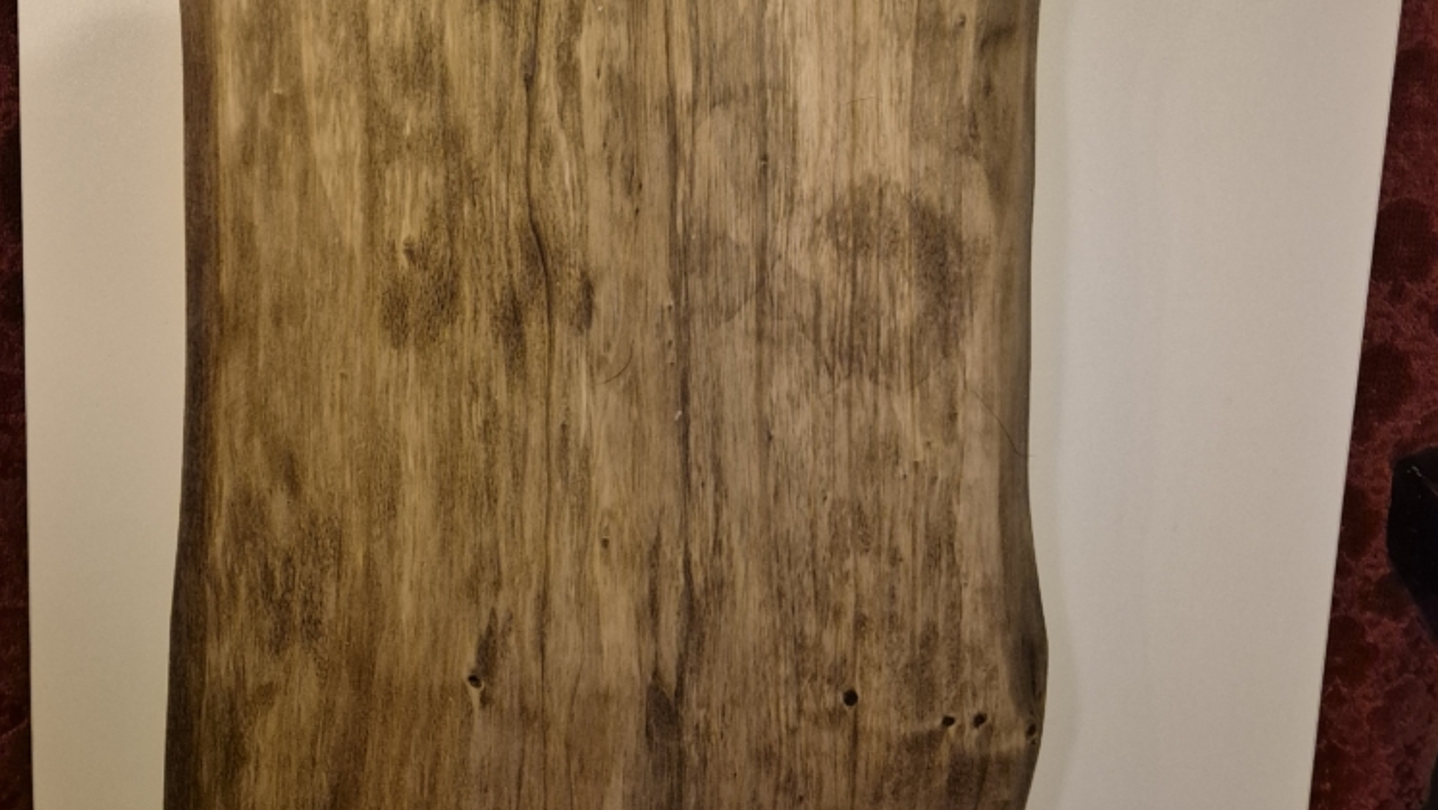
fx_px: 1297
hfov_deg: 58.0
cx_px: 712
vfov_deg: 33.9
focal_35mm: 34
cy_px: 197
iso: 1250
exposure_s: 1/100
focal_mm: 5.4
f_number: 1.8
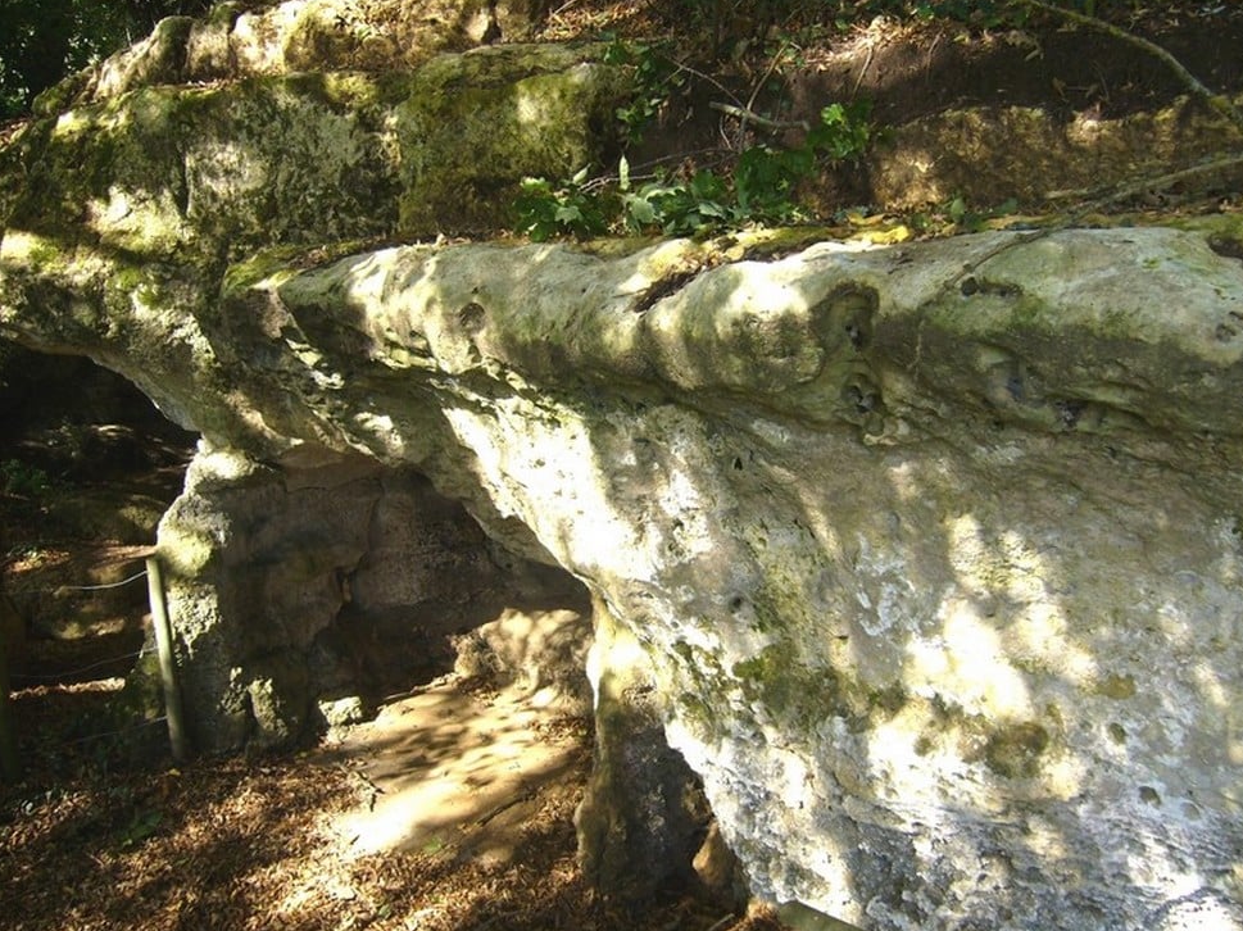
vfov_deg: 38.6
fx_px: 1328
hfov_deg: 50.2
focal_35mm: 37
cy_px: 459
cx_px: 616
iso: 80
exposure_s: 1/80
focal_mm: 5.8
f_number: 2.8
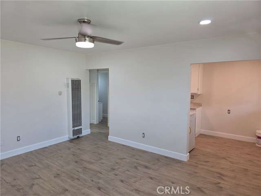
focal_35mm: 23
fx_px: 173
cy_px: 98
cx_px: 130
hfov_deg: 73.9
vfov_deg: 58.9
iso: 64
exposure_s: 1/120
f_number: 1.7
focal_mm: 6.3
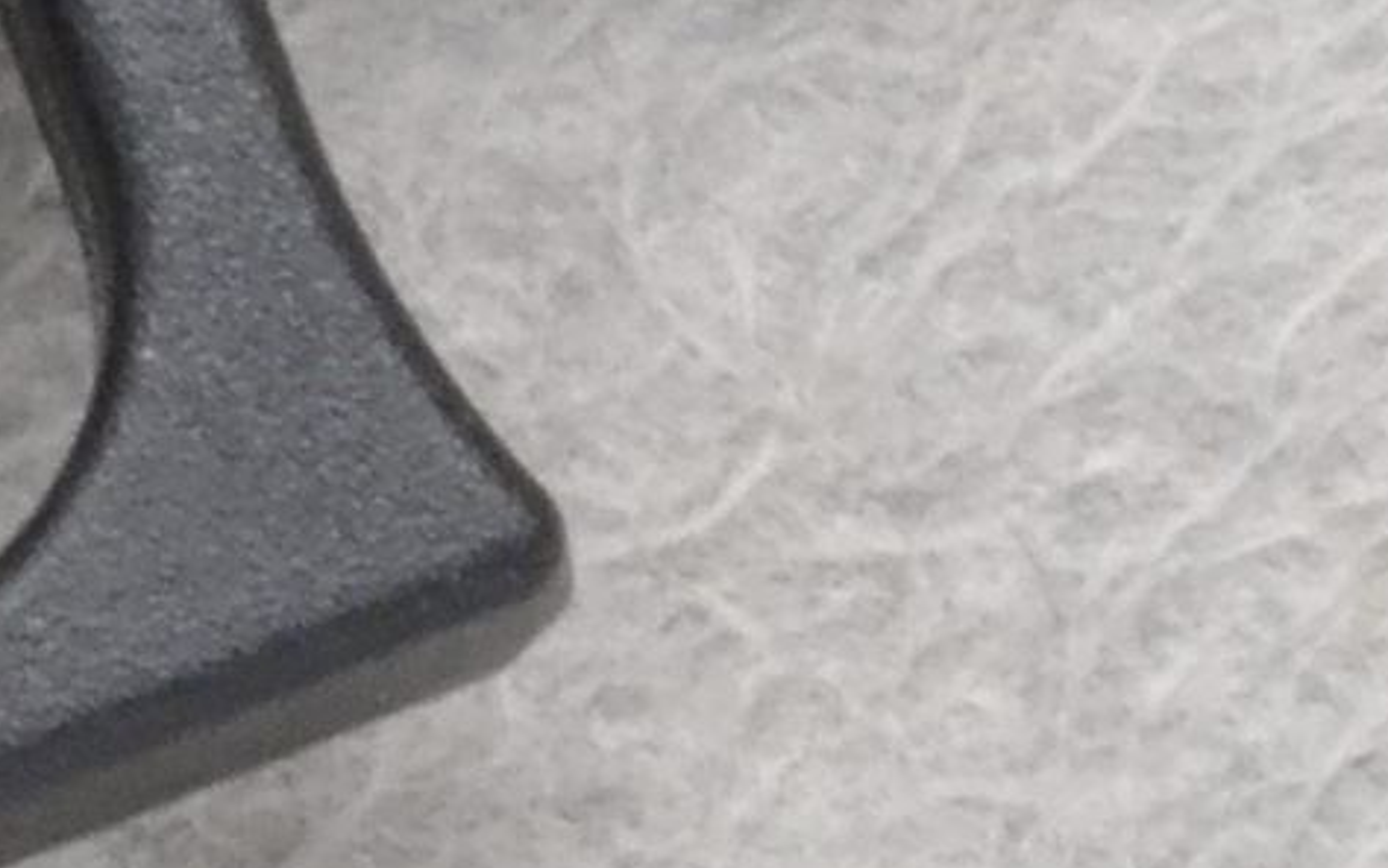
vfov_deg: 2.4
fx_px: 21115
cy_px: 440
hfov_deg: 3.7
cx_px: -1620
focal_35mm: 558
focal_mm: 50
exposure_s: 1/125
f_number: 25
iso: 3200
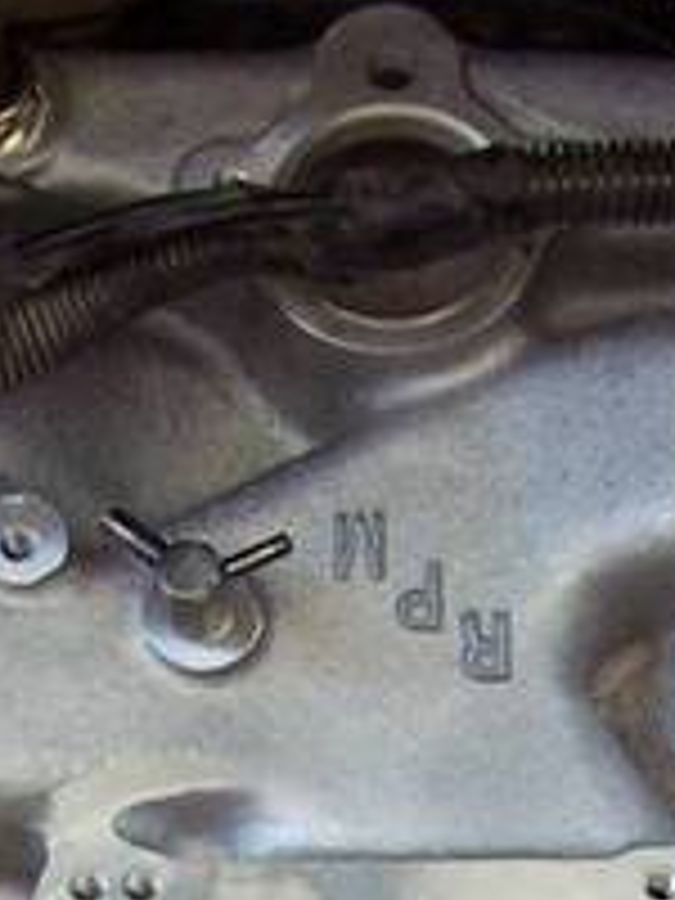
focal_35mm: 154
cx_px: 382
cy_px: 1332
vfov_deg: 12.2
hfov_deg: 9.6
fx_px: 4004
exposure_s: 1/30
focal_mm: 6.3
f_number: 2.8
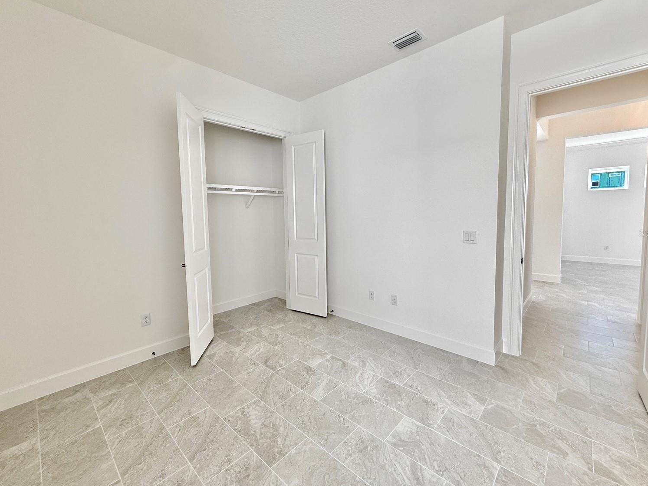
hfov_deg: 98.1
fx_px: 281
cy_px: 233
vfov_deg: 81.7
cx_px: 333
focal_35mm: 15
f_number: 2.2
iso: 50
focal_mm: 2.22
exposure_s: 1/141
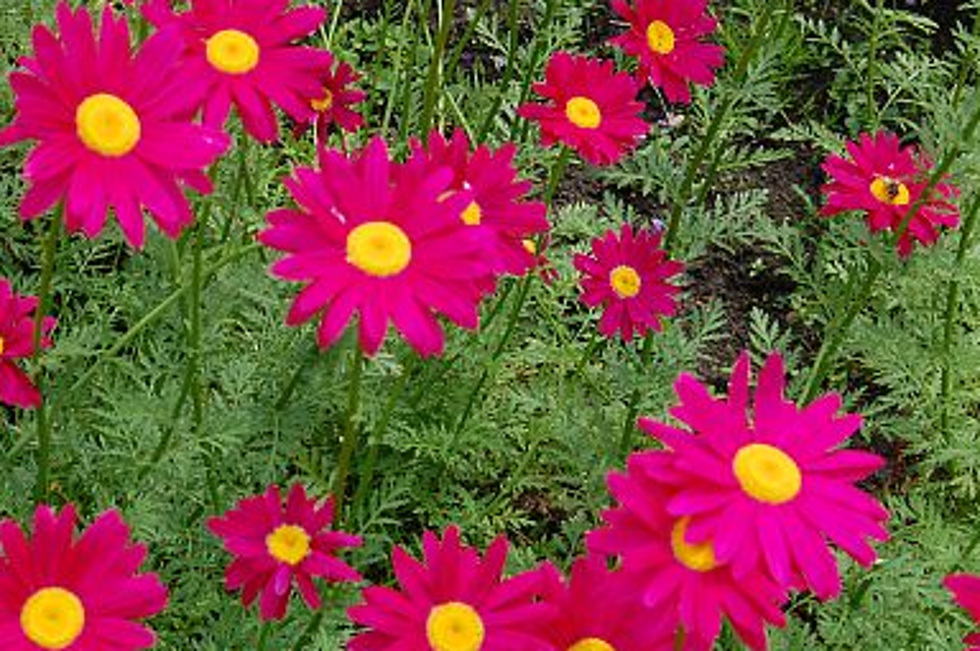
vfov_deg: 18.1
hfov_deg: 26.8
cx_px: 296
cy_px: 223
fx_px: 2039
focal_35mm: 75
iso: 200
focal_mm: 32
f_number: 8
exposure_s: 1/200
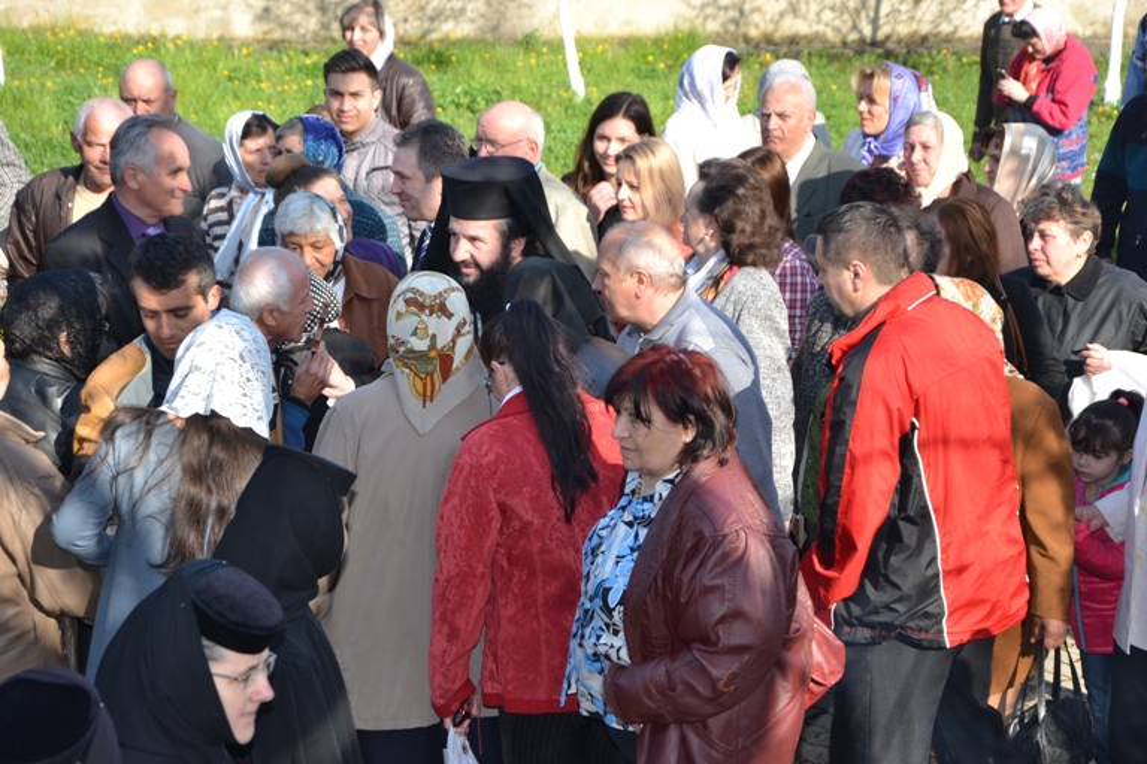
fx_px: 3154
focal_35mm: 99
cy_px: 382
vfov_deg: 13.8
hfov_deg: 20.6
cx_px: 574
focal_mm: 66
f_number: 5.6
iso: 100
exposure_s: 1/125
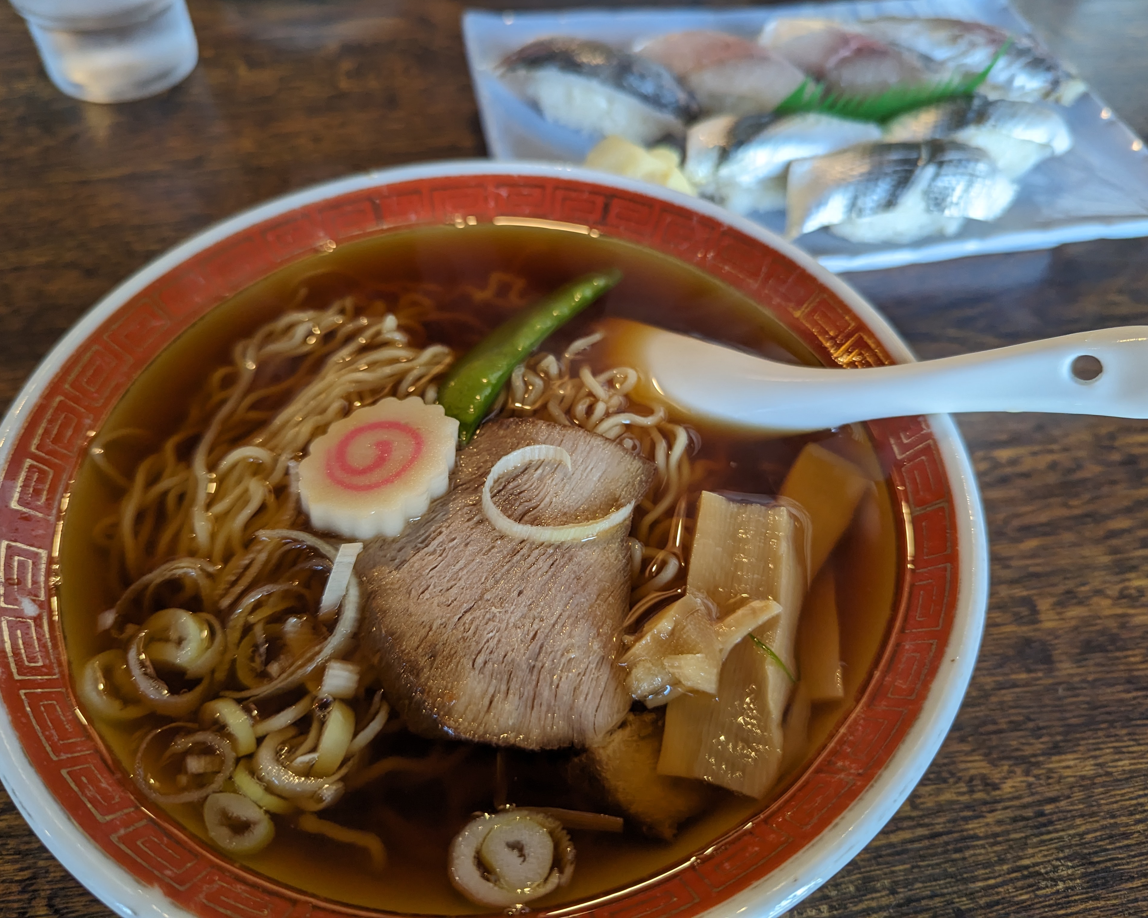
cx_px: 546
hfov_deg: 68.1
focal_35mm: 25
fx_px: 849
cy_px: 459
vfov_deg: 56.8
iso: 421
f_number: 1.85
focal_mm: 6.81
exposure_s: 1/172
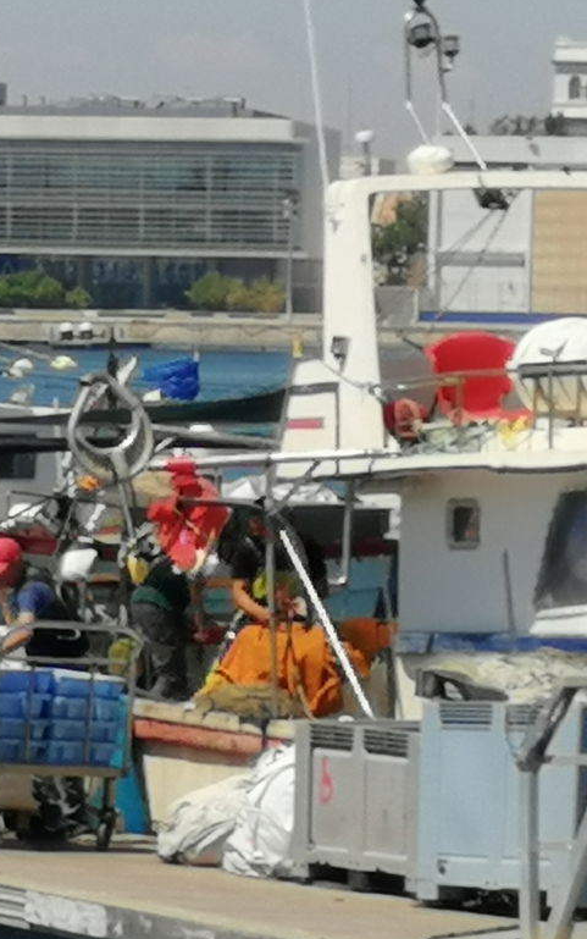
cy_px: 639
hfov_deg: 4.5
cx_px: -331
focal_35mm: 291
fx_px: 7444
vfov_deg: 7.2
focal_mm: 3.95
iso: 50
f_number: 1.8
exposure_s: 1/2639
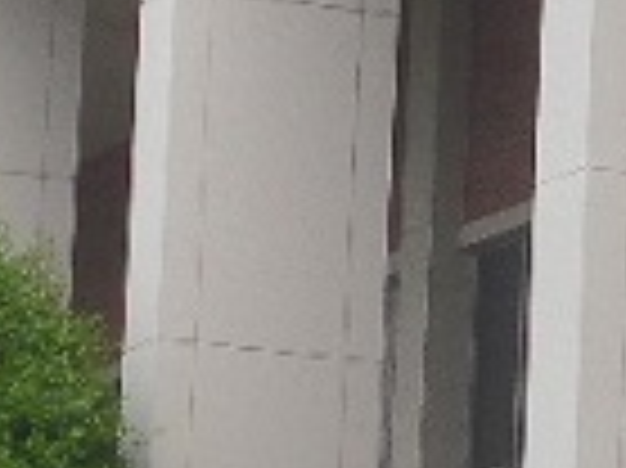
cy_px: 412
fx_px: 4915
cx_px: 410
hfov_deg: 7.3
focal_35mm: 272
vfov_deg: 5.4
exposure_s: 1/320
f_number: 4.3
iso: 80
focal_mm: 8.2
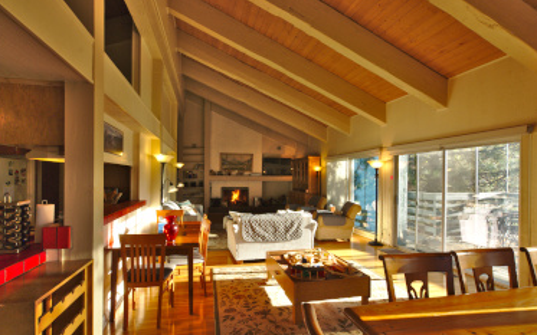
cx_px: 273
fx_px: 257
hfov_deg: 92.6
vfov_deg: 66.3
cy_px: 177
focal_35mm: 18
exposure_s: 1/13
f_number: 14
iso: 1600
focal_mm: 11
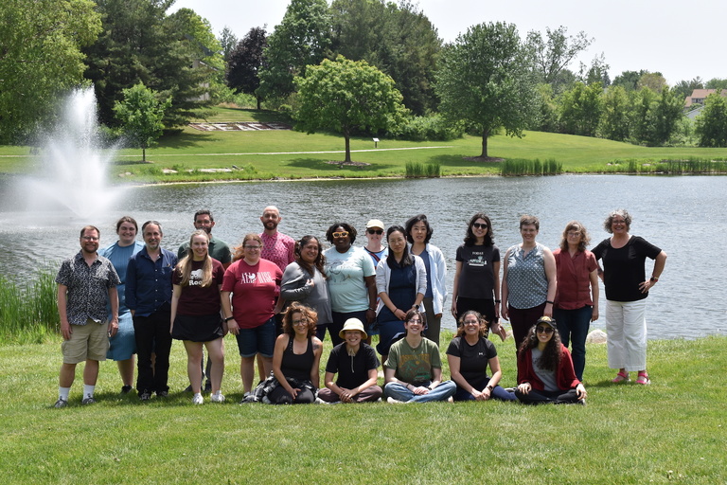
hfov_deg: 35.1
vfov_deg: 23.8
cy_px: 242
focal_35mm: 57
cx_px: 364
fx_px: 1151
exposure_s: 1/320
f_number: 9
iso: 200
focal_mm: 38
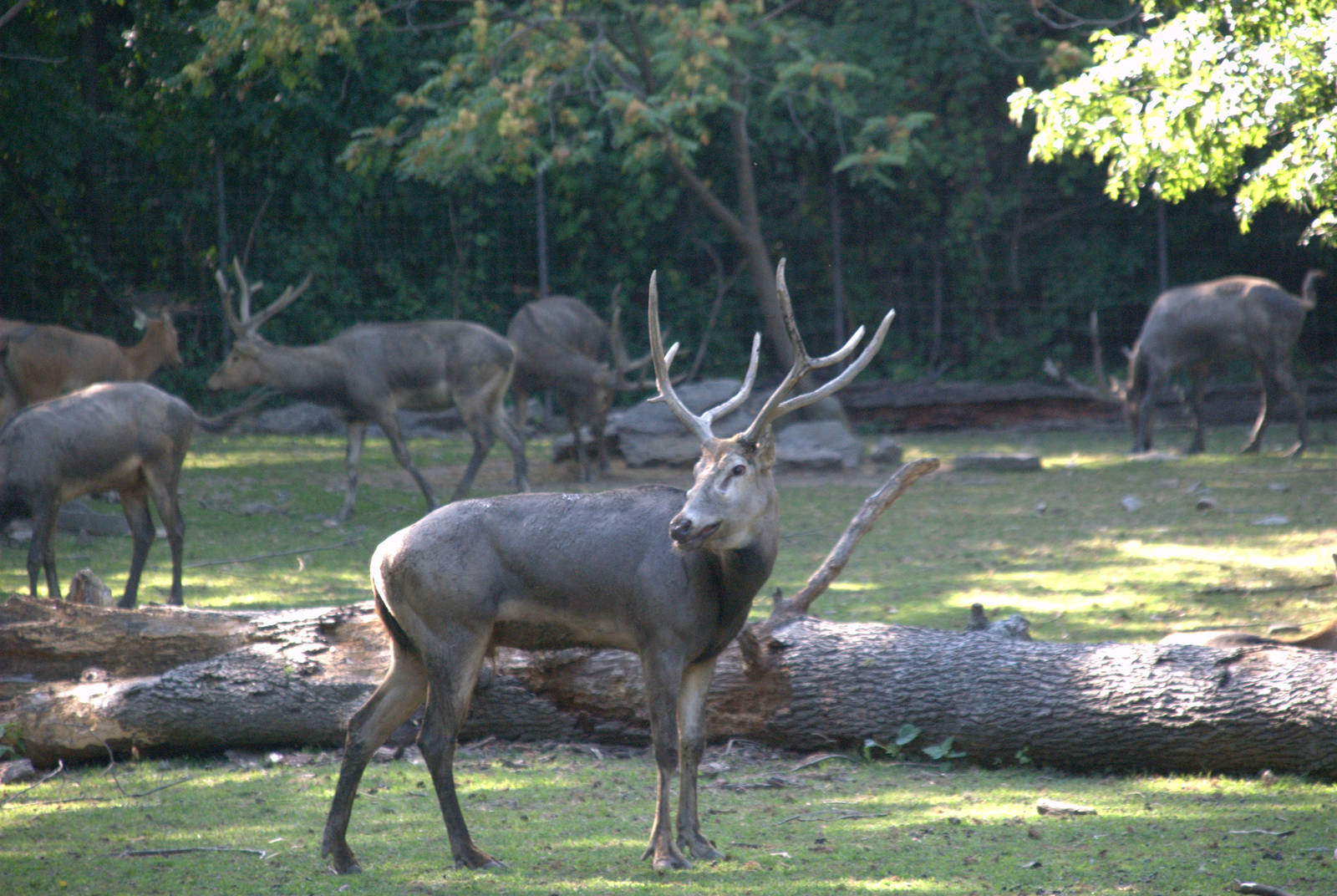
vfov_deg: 4.6
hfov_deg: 6.9
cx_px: 668
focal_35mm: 300
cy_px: 448
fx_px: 11158
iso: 1600
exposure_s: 1/200
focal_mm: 200
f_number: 6.3
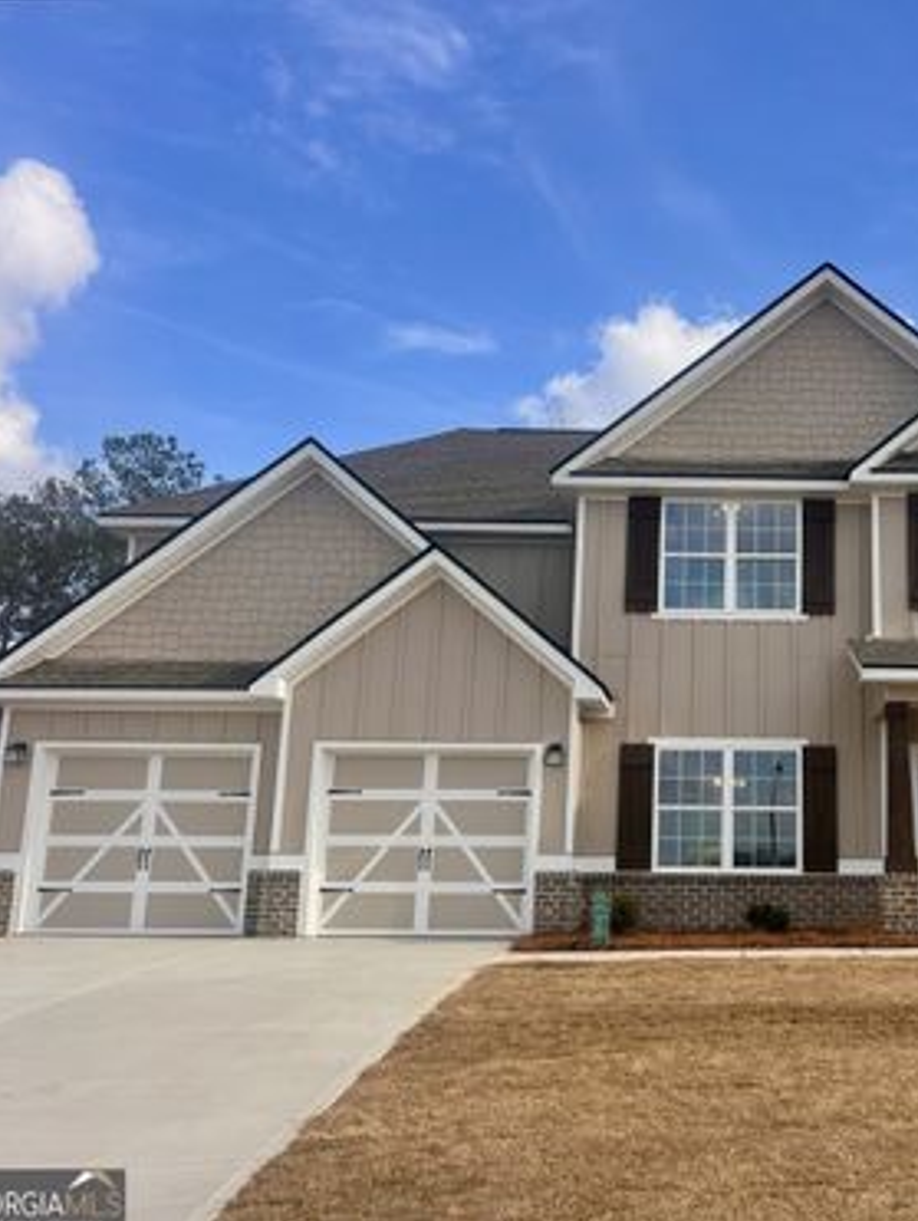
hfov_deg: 38.8
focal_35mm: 35
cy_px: 614
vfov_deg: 52.6
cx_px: 763
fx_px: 1235
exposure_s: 1/2841
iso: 50
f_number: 1.5
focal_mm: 5.7
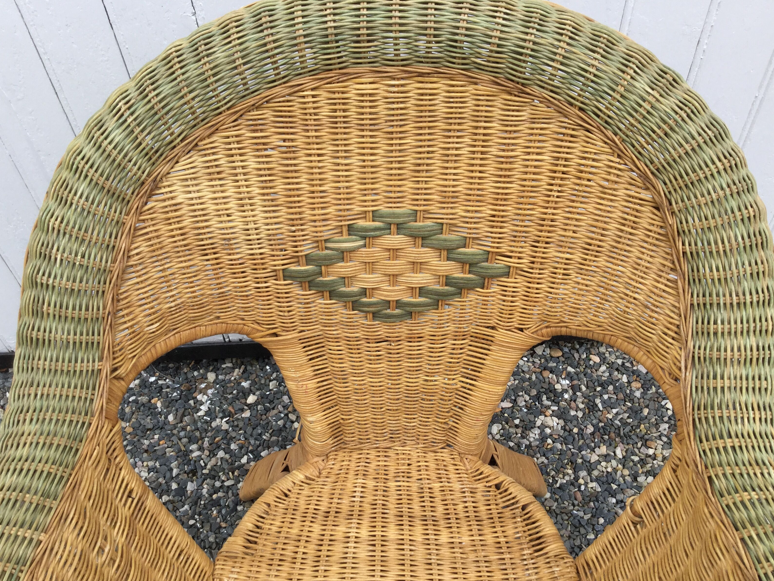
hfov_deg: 56.8
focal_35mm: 32
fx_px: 716
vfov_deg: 44.2
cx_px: 379
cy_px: 294
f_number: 2.4
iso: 25
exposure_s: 1/268
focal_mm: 3.3
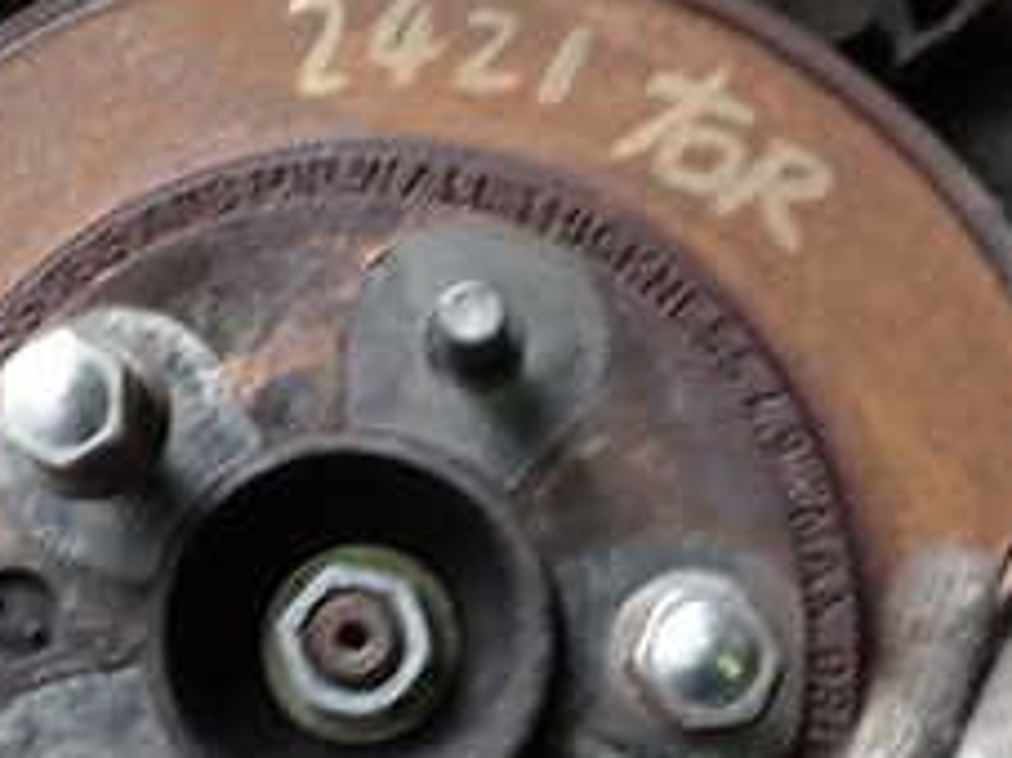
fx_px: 1928
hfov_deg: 29.2
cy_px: 535
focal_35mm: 66
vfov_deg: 22.1
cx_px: 343
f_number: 2
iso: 200
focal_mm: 4.5
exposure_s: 1/50
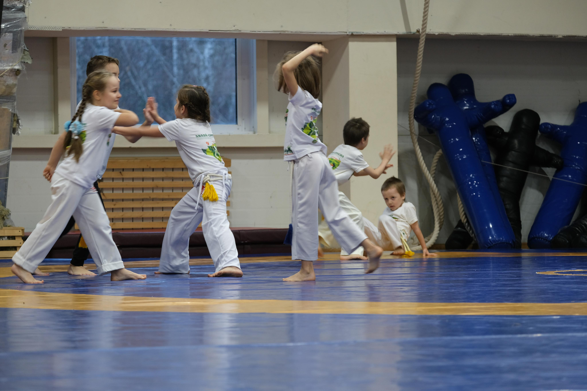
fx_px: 2560
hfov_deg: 13.1
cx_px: 294
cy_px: 196
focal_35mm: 157
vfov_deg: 8.7
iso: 800
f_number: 4.2
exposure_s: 1/60
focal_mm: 104.9
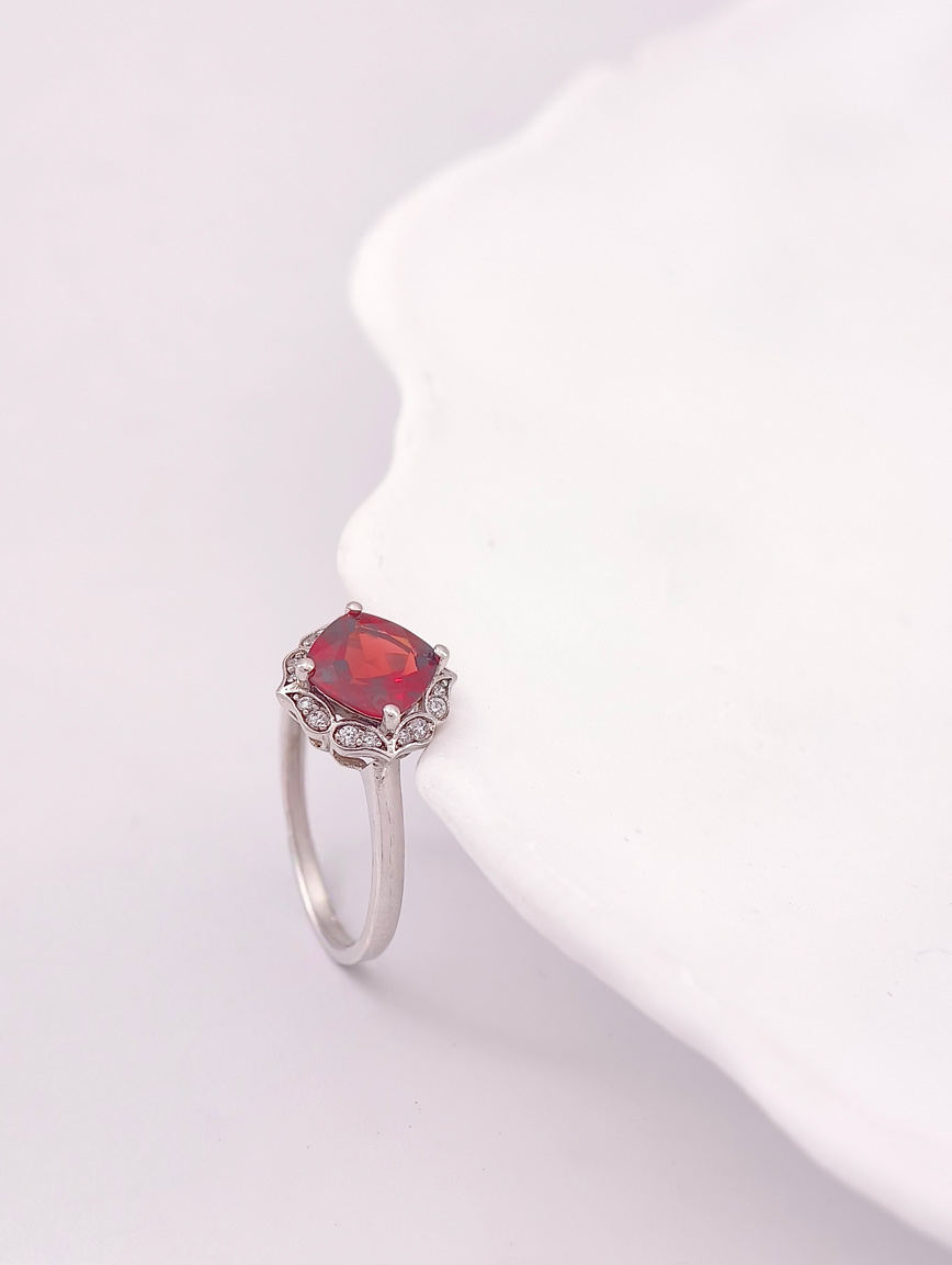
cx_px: 476
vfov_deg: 15.1
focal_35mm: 130
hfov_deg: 11.4
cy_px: 632
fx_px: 4756
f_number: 2.67
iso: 125
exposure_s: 1/200
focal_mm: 22.48
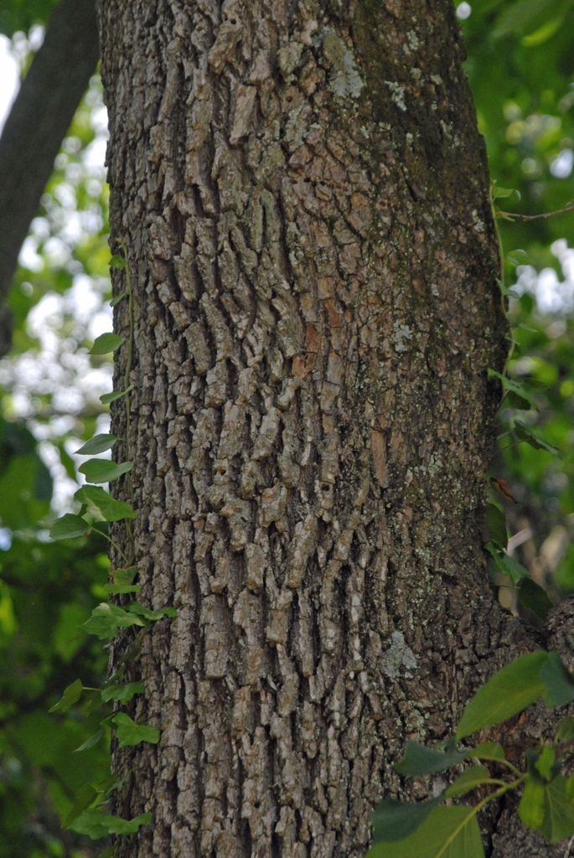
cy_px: 429
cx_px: 287
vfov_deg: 10.1
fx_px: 4831
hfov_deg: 6.8
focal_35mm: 202
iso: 400
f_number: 7.1
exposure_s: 1/200
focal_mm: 135
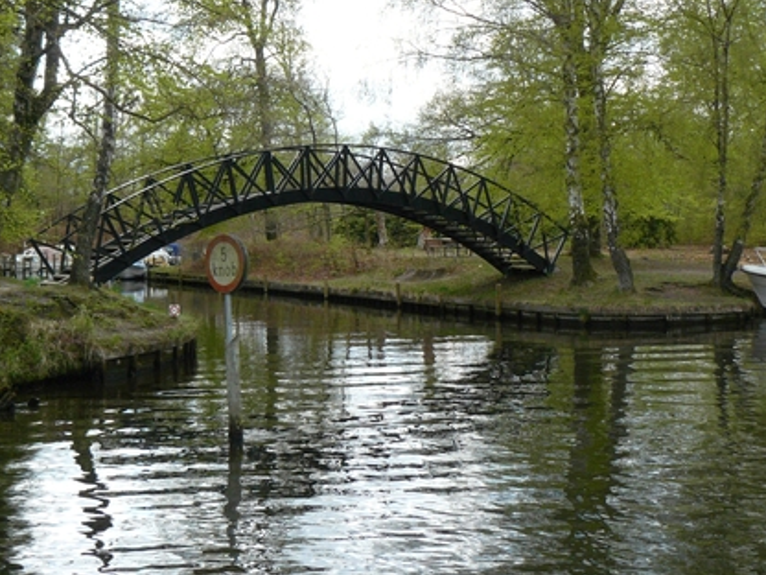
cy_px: 216
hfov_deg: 31.1
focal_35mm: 62
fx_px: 1372
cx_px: 313
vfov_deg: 23.6
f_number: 5
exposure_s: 1/250
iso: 200
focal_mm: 7.1
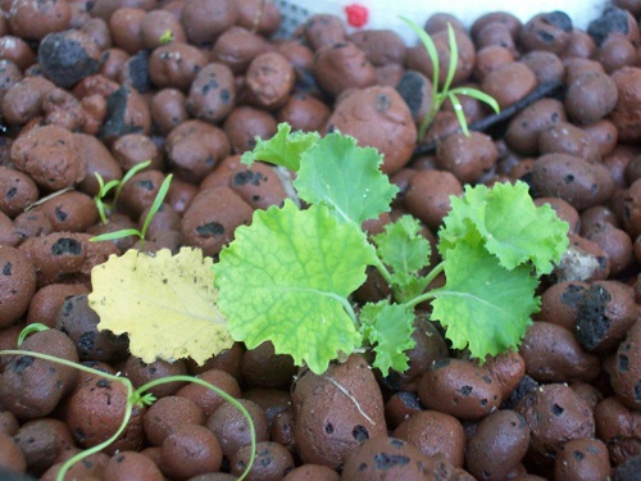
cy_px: 240
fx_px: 1296
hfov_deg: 27.8
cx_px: 320
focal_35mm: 70
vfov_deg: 21.0
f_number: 3.8
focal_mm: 11.6
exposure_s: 1/19.6
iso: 160
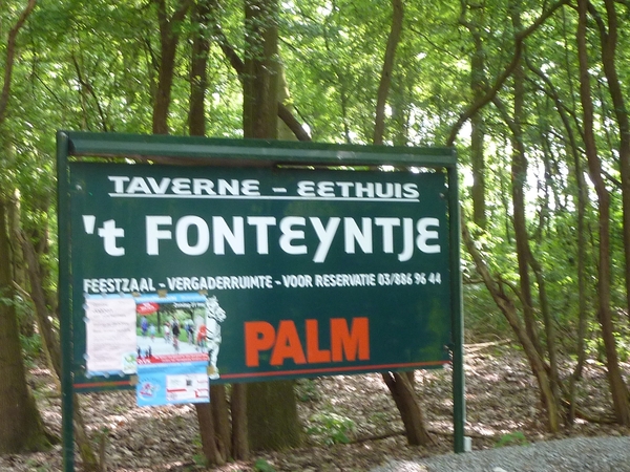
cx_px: 315
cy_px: 236
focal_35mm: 71
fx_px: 1292
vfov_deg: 20.7
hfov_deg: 27.4
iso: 160
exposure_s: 1/30
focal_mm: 6.5
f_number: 3.6
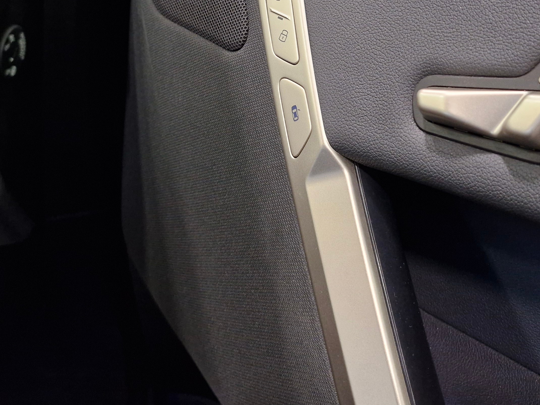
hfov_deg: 43.8
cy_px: 44
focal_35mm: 43
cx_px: 287
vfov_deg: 32.0
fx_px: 671
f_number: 1.8
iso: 400
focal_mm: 5.54
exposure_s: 1/100
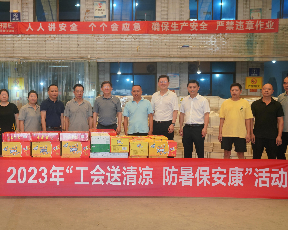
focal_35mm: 49
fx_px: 418
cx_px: 99
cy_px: 115
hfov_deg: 37.7
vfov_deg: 30.8
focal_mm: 39
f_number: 4
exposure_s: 1/160
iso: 1000
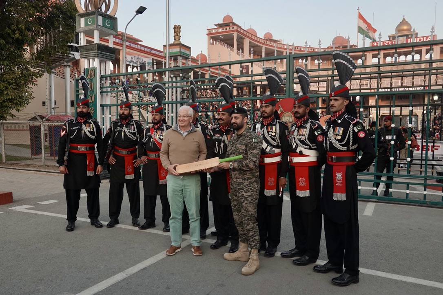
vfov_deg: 53.1
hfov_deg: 73.7
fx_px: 295
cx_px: 222
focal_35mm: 24
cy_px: 148
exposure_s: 1/200
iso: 100
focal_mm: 9
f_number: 2.8
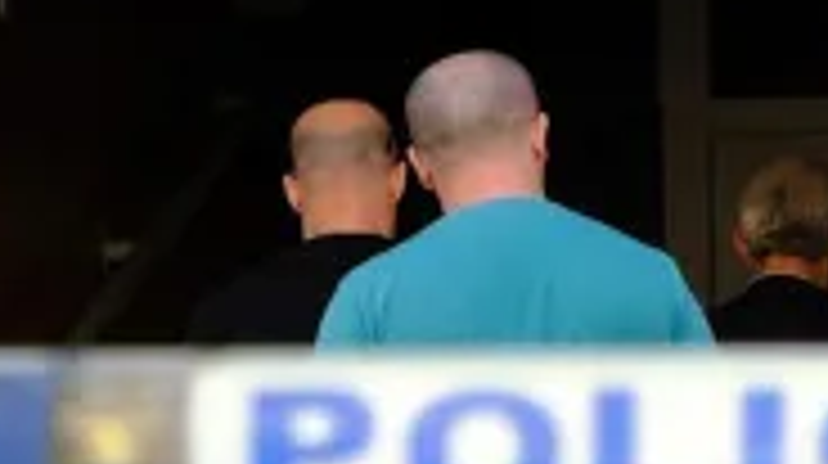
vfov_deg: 3.4
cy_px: -241
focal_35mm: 360
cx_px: 657
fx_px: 7895
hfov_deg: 6.0
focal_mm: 55
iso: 200
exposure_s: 1/400
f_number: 2.8
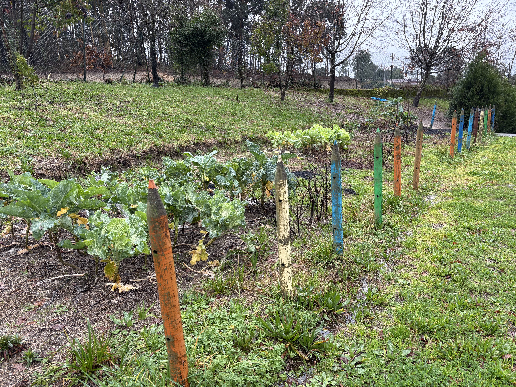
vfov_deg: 53.1
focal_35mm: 26
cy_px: 194
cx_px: 258
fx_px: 388
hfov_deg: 67.3
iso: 64
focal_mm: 5.96
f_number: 1.6
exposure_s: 1/149
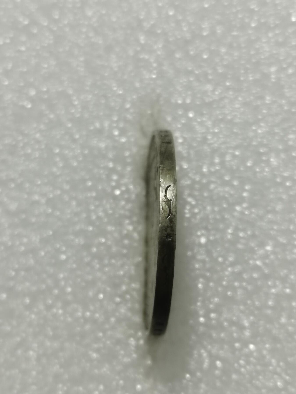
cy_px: 197
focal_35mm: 73
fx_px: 832
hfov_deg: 20.2
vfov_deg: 26.7
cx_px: 148
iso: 100
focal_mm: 5.58
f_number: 1.8
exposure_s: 1/100
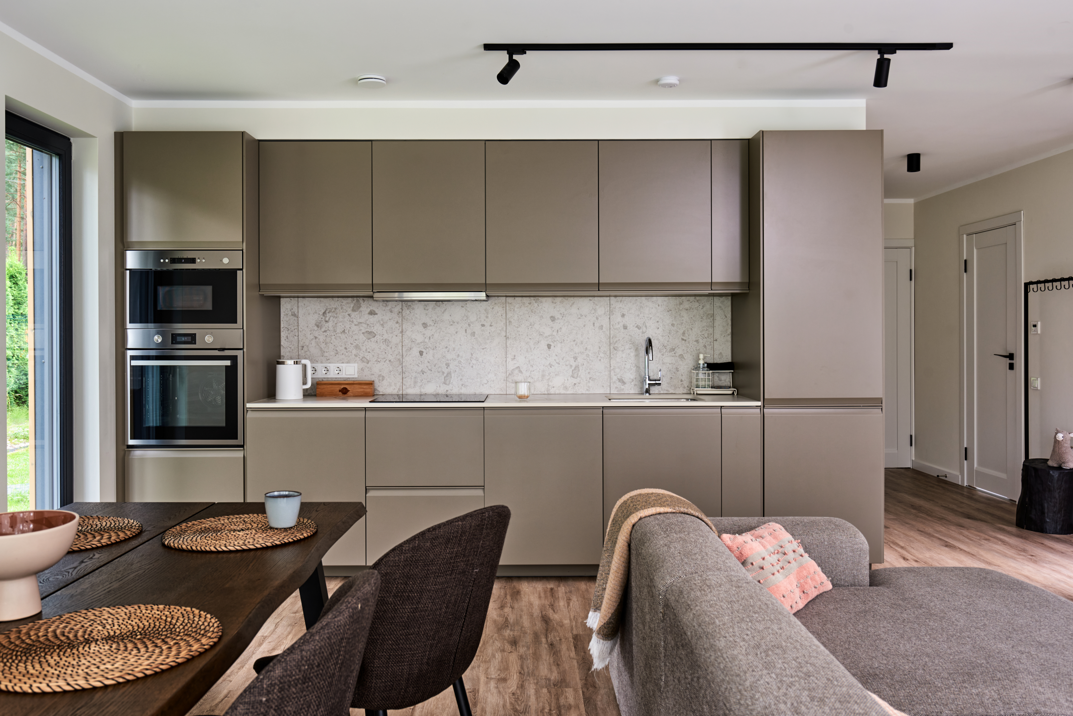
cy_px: 358
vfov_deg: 46.4
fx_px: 835
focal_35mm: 28
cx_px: 536
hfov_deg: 65.5
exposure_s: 1/2
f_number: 8
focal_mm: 28
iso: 100
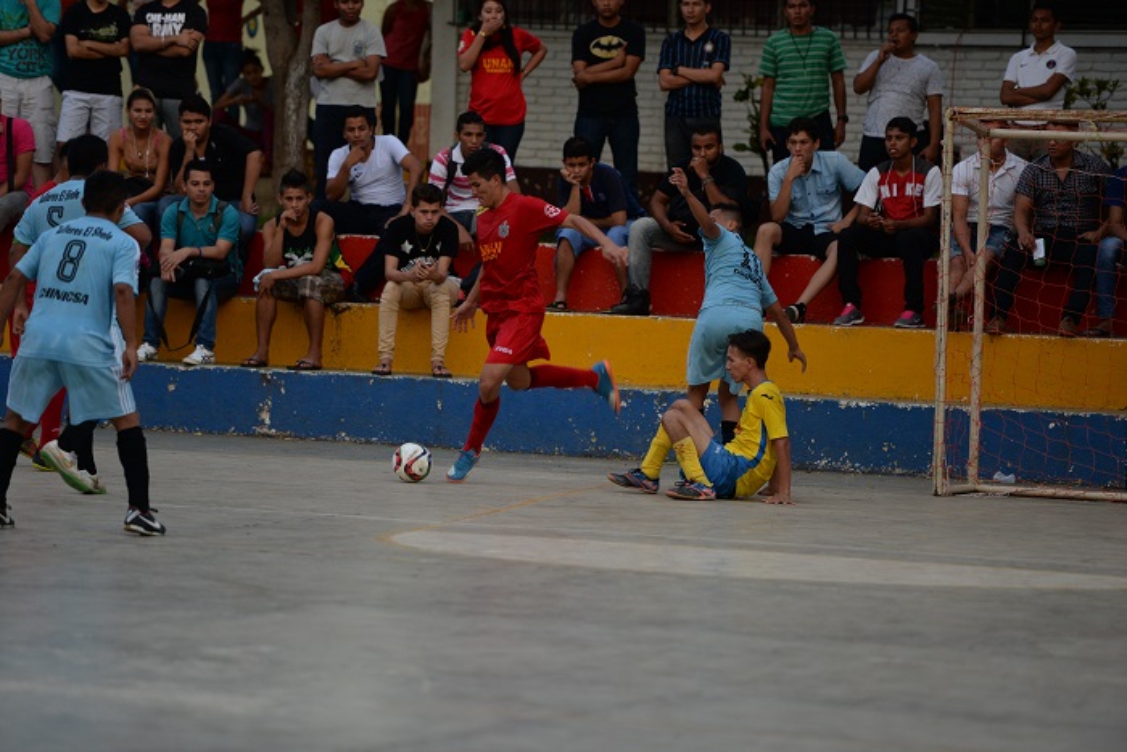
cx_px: 564
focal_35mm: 200
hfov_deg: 10.3
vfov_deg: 6.9
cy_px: 376
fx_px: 6262
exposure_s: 1/200
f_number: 2.8
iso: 800
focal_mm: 200
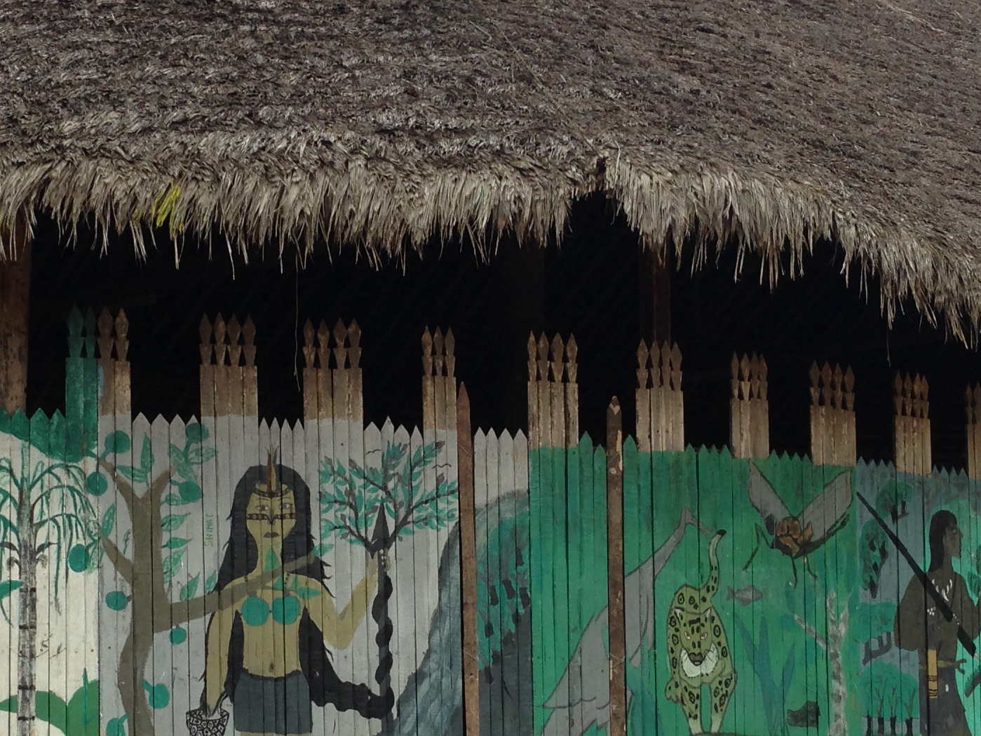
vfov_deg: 19.1
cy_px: 463
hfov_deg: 25.2
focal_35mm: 77
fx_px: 2182
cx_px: 348
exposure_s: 1/1004
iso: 50
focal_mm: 4.12
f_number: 2.4
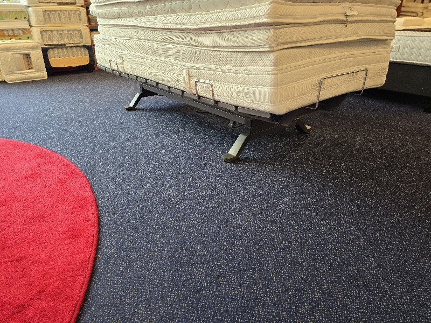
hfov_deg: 73.9
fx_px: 286
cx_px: 216
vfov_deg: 58.9
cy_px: 162
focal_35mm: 23
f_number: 1.7
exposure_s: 1/101
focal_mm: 6.3
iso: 160
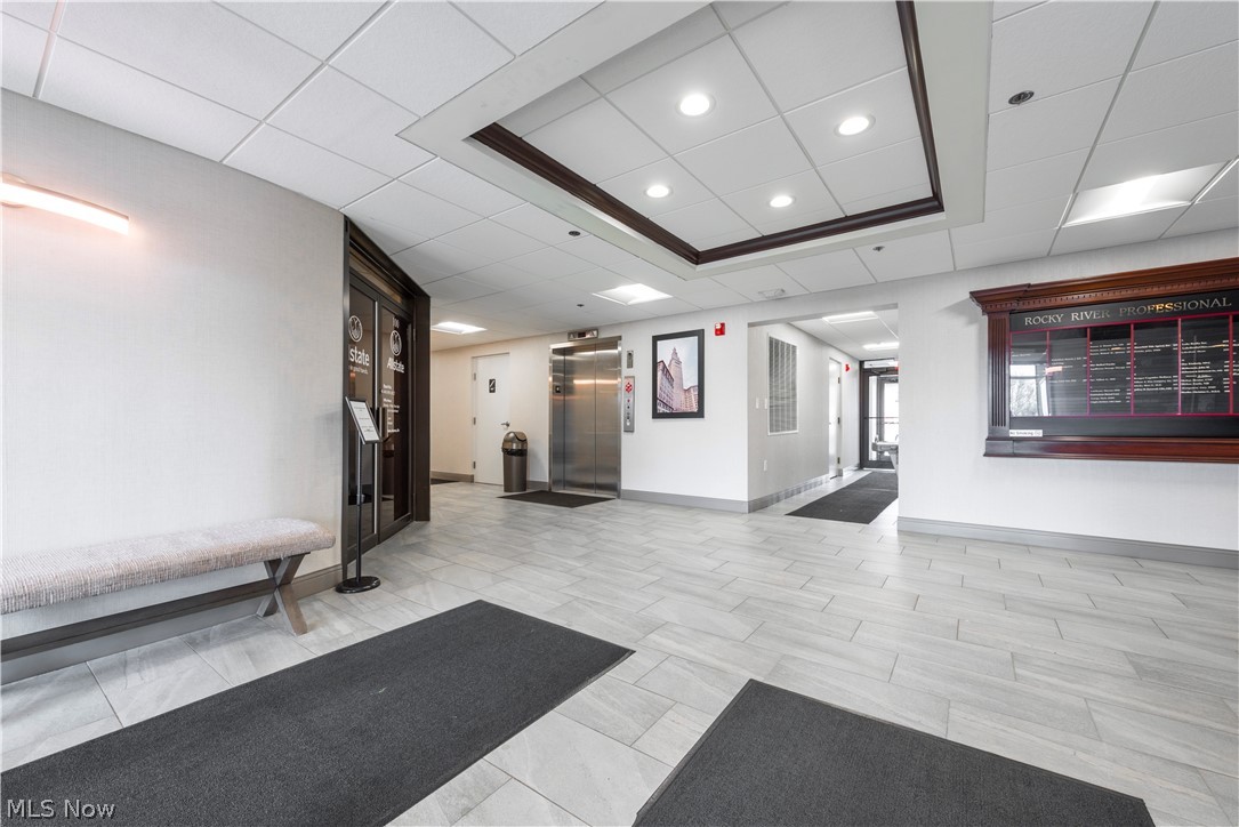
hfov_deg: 104.2
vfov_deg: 81.2
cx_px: 620
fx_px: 482
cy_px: 414
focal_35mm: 14
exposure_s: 1/15
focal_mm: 14
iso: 200
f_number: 9
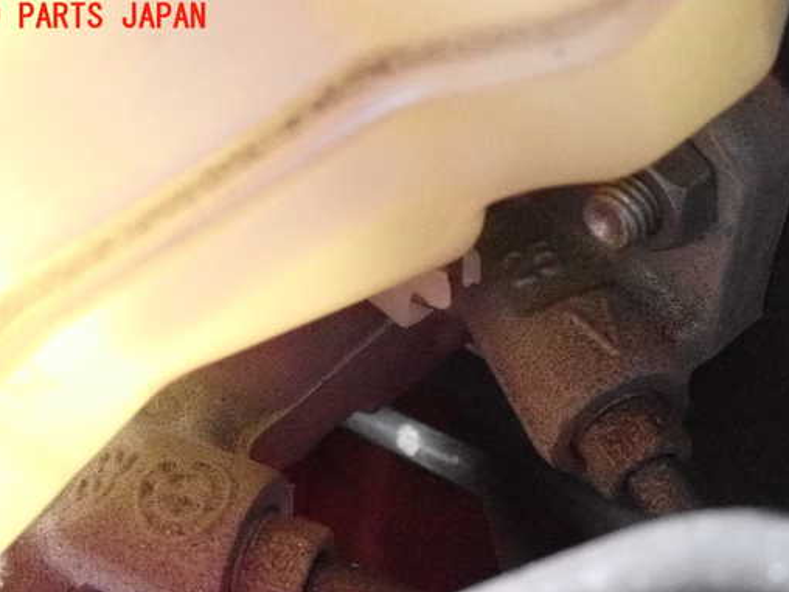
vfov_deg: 28.0
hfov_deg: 36.8
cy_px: 348
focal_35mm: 52
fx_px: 1185
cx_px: 390
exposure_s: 1/125
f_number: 2.9
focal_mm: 7.84
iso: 5000
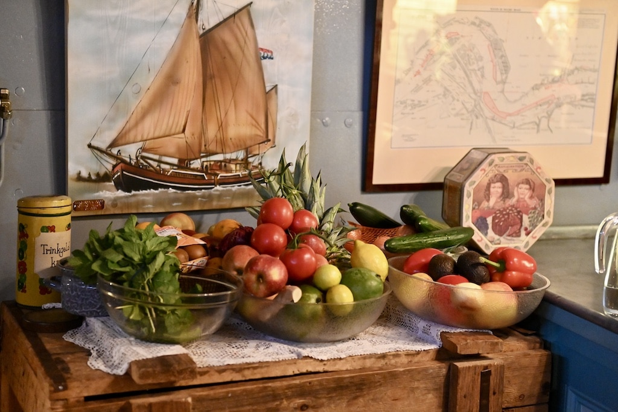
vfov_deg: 20.6
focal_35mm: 66
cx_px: 309
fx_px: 1133
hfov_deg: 30.5
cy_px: 206
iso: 9000
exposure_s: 1/100
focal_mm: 66
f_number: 2.8
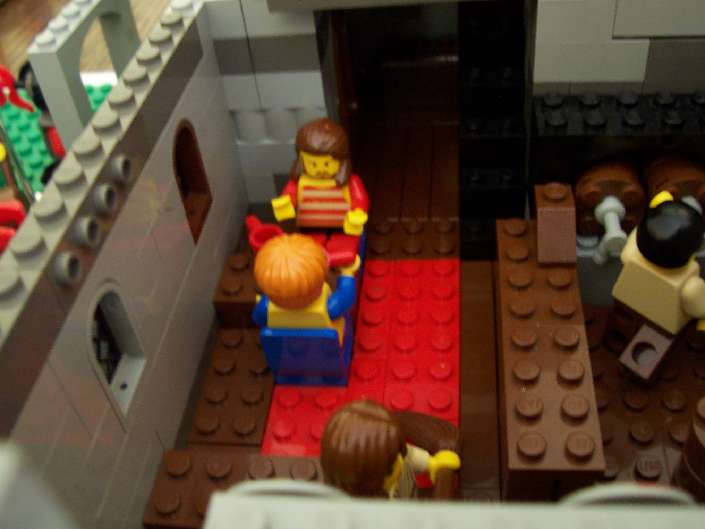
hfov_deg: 50.1
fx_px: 754
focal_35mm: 37
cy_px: 264
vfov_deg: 38.7
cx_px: 352
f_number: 2.8
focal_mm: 5.6
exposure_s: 1/8
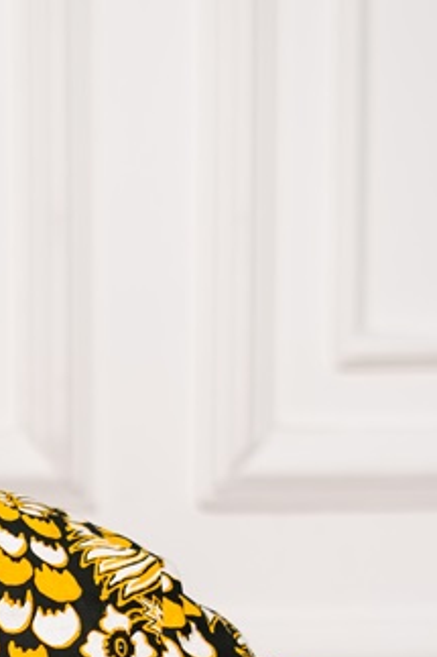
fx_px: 3390
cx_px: -238
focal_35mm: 186
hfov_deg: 7.2
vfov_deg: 11.0
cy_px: 600
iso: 50
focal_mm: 50
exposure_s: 1/100
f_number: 2.2
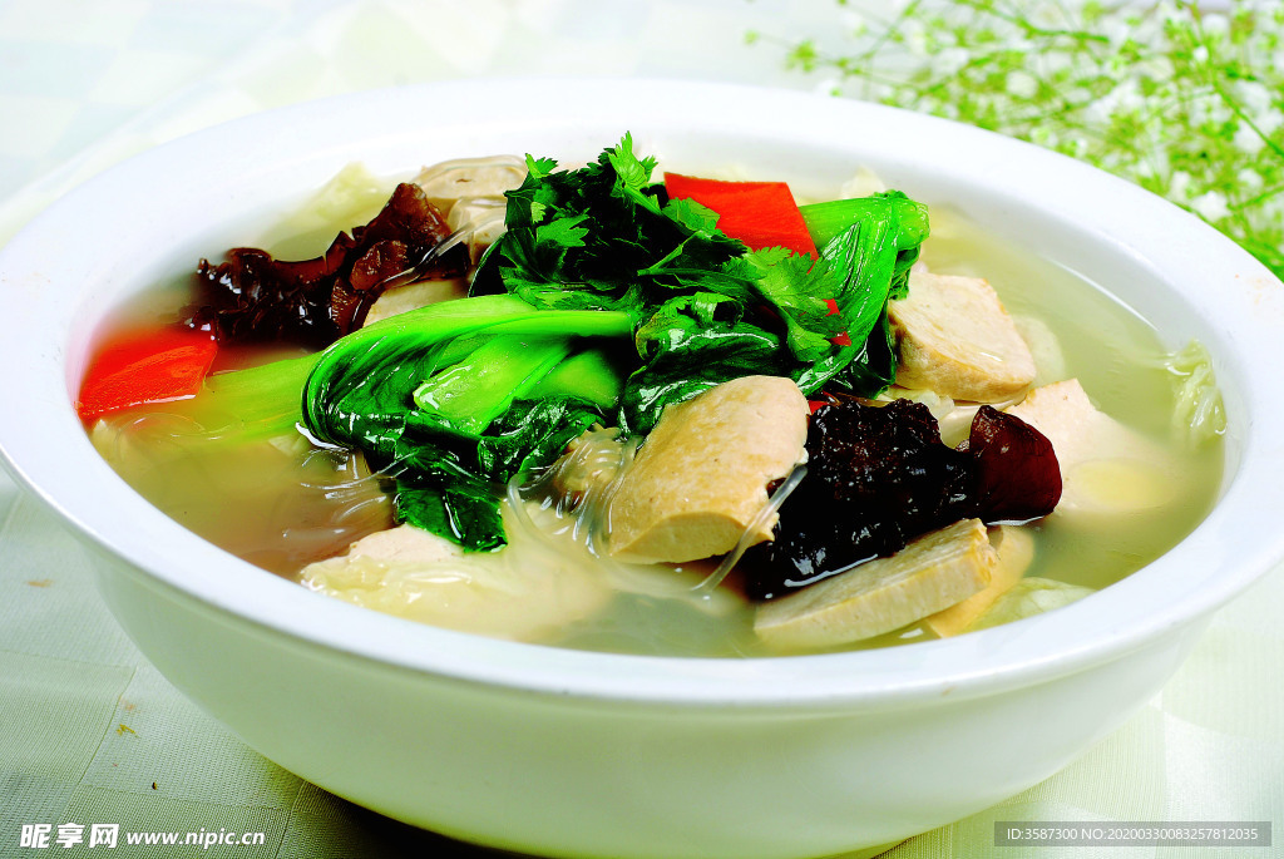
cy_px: 430
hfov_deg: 27.0
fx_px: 2678
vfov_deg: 18.2
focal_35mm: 75
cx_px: 642
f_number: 9
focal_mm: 50
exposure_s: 1/160
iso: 100
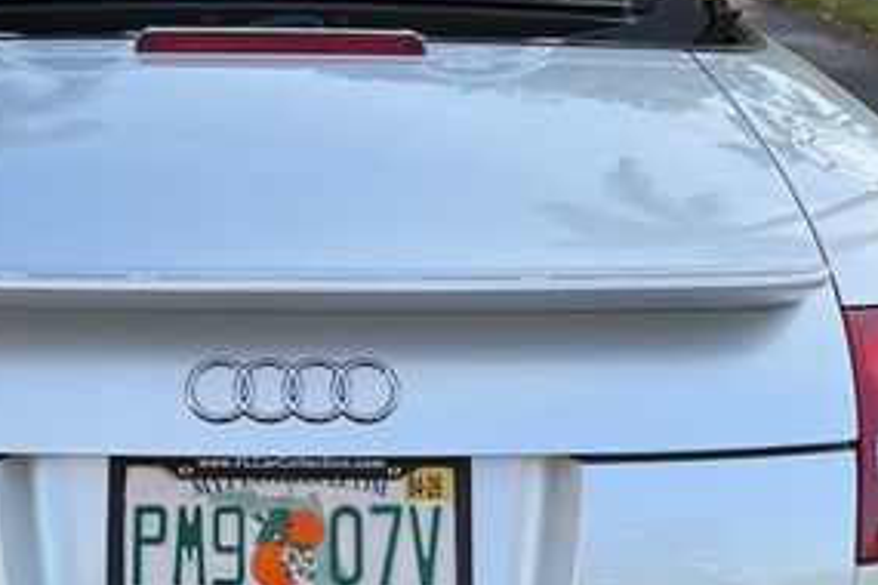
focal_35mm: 56
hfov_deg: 35.2
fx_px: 1366
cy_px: 345
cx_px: 274
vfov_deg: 24.2
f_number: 1.78
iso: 80
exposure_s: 1/1046
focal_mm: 6.76
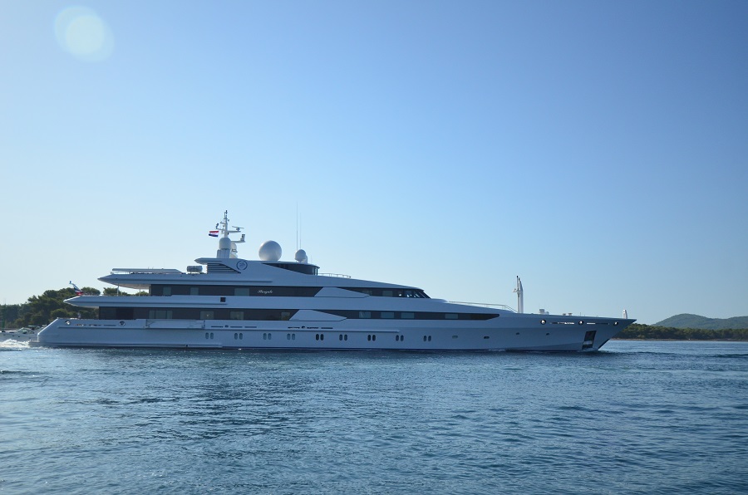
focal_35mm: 33
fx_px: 684
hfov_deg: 57.3
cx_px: 374
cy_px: 248
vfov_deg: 39.8
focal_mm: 22
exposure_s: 1/8000
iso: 500
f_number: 4
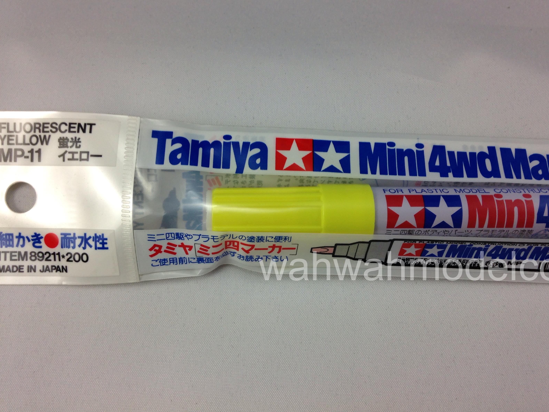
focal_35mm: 34
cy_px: 204
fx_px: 539
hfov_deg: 54.0
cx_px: 281
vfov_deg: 41.8
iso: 64
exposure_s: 1/120
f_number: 2.4
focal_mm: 4.13
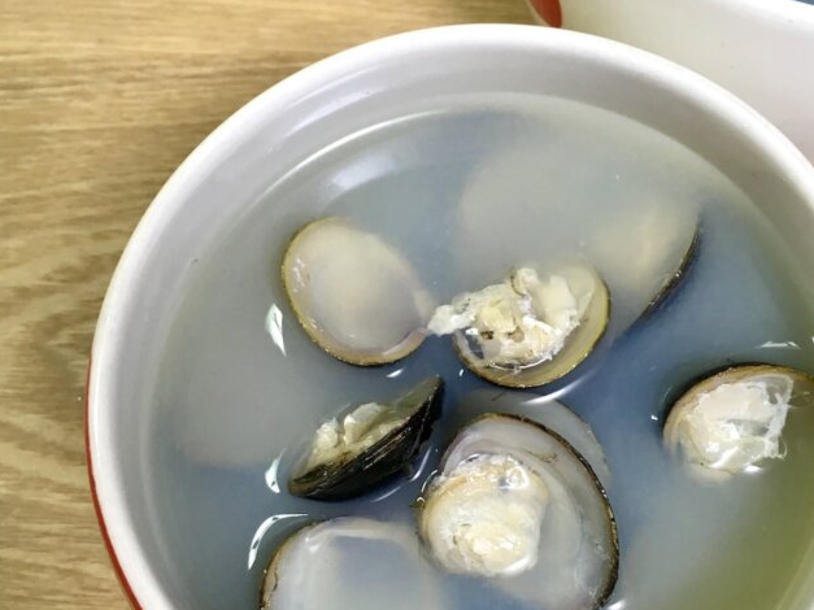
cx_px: 492
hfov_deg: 49.8
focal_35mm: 37
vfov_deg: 38.7
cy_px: 304
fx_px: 870
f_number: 2.2
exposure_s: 1/30
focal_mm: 4.15
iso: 64
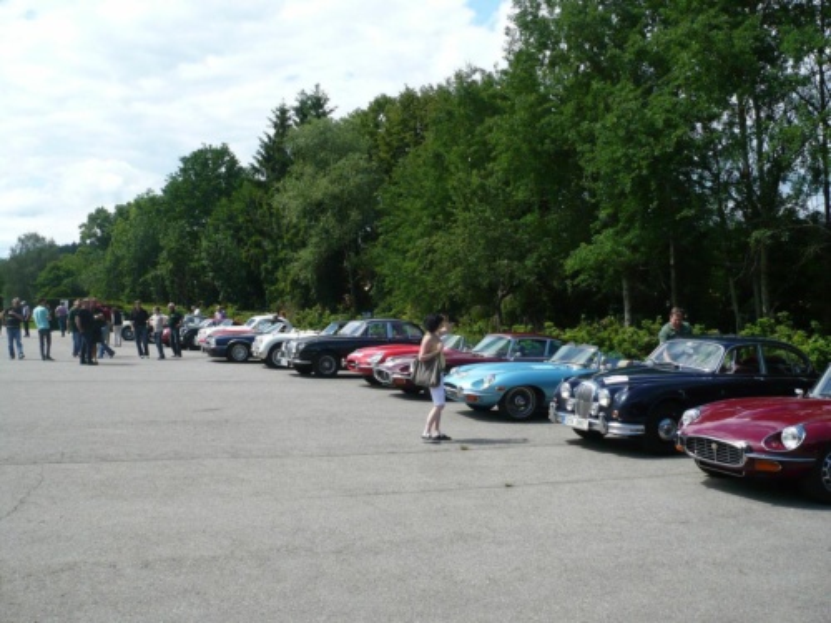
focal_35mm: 35
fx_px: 840
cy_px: 312
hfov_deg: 52.6
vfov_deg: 40.7
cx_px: 416
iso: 100
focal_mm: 5.8
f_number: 8
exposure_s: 1/160
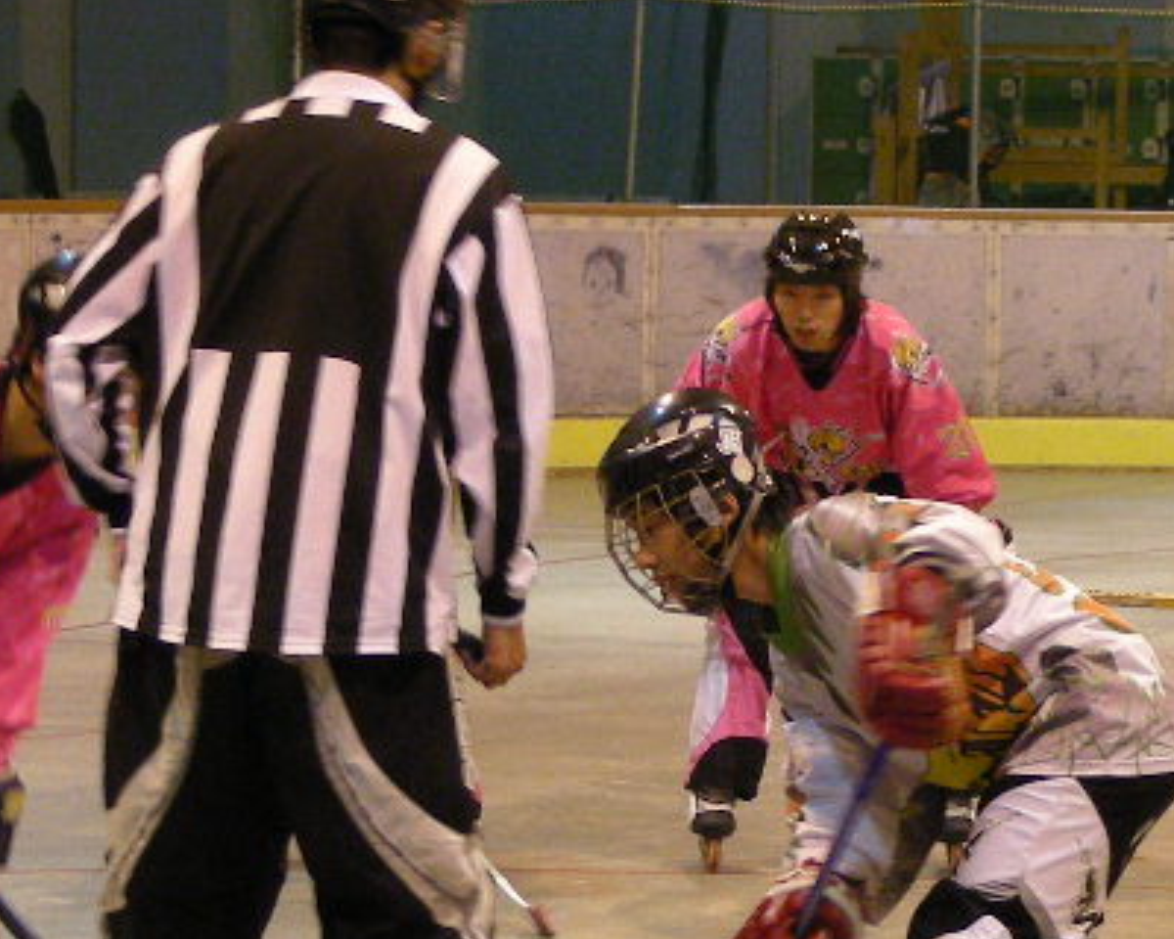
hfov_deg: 11.0
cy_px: 833
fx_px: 6081
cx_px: 625
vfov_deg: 8.8
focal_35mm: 175
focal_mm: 11.7
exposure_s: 1/23.6
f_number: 3.5
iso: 200
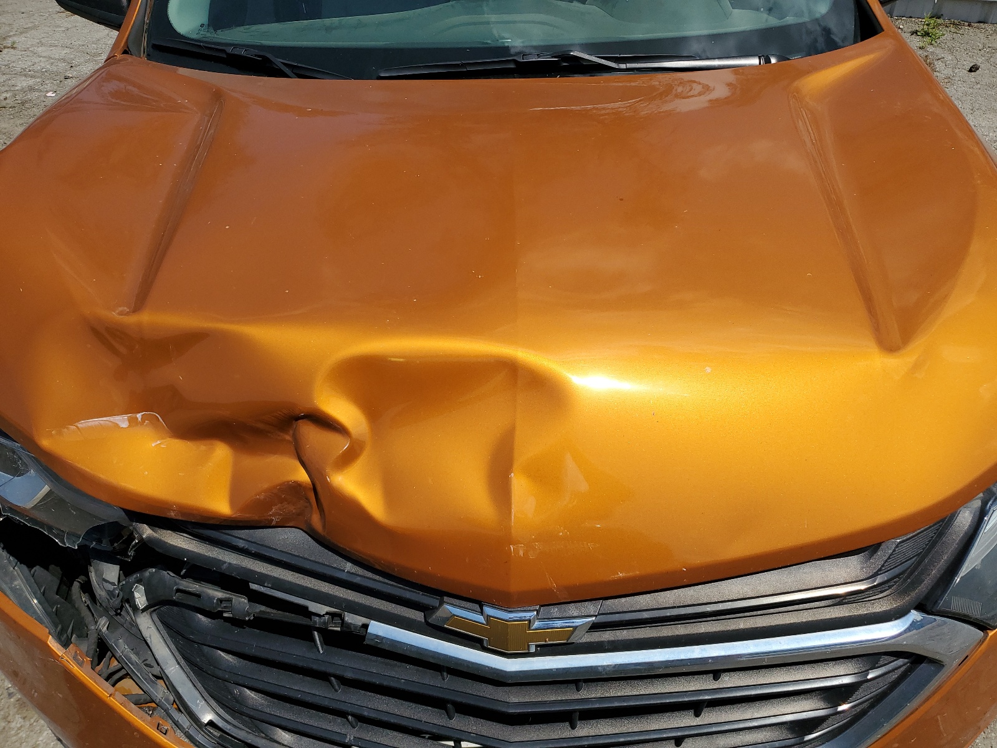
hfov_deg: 67.3
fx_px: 749
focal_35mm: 26
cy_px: 374
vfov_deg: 53.1
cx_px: 498
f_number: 1.5
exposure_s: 1/5000
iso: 50
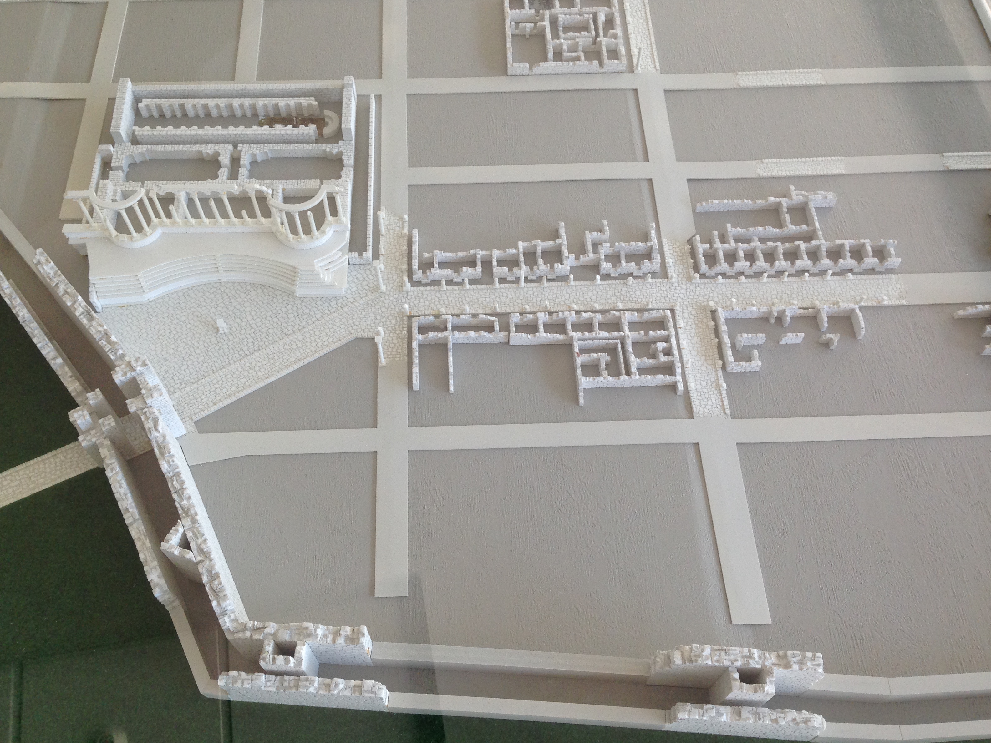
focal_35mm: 34
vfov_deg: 41.8
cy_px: 362
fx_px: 973
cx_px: 485
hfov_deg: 54.0
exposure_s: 1/120
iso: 80
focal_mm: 4.12
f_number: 2.4
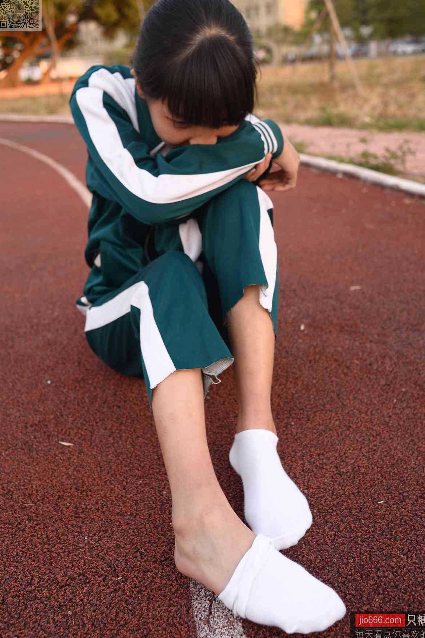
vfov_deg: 53.1
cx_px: 215
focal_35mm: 36
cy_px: 314
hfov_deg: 36.9
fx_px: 637
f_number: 5.6
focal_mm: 35
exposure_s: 1/40
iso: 100
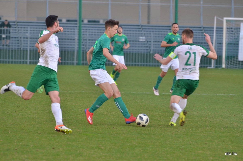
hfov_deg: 6.3
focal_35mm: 330
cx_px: 122
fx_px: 2223
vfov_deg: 4.1
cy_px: 80
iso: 500
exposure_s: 1/400
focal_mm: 220
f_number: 5.3
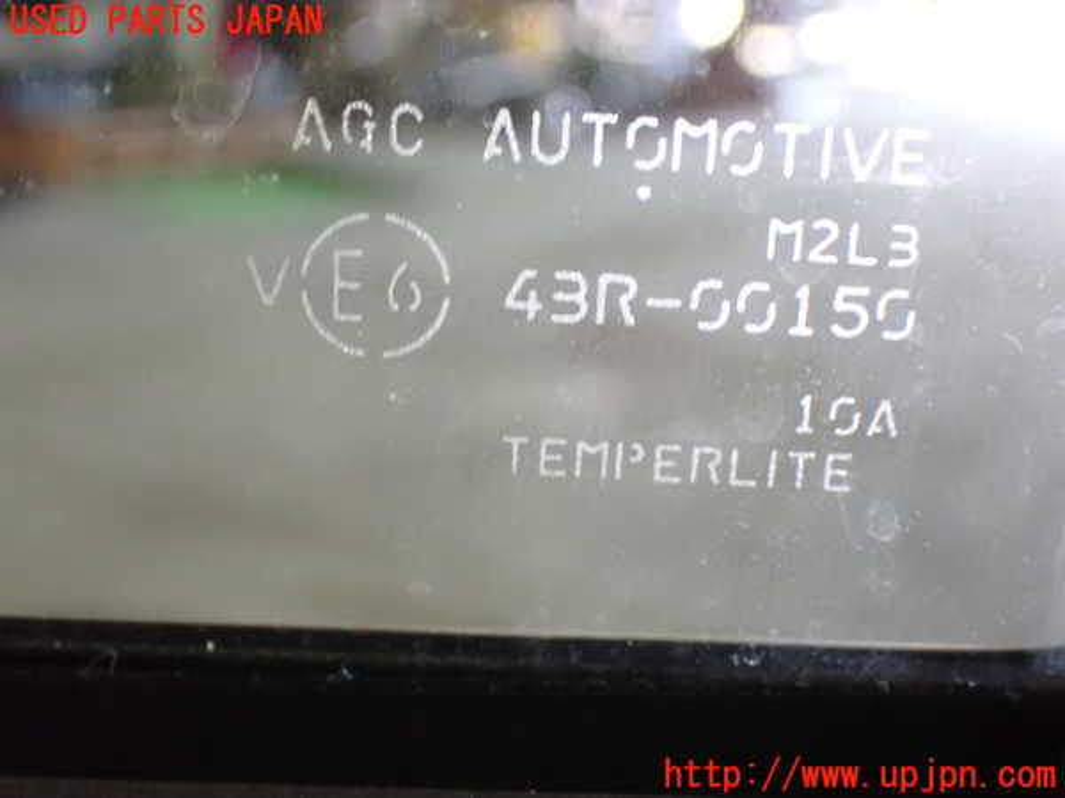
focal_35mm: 62
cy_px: 399
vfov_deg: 23.7
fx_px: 1907
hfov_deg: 31.2
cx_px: 532
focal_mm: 11.09
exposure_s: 1/20
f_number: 3.6
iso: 1600
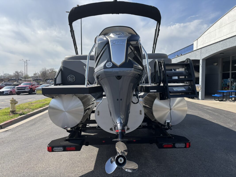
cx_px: 118
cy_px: 88
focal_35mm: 26
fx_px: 177
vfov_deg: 53.1
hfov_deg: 67.3
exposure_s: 1/3021
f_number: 1.6
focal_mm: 5.96
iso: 50
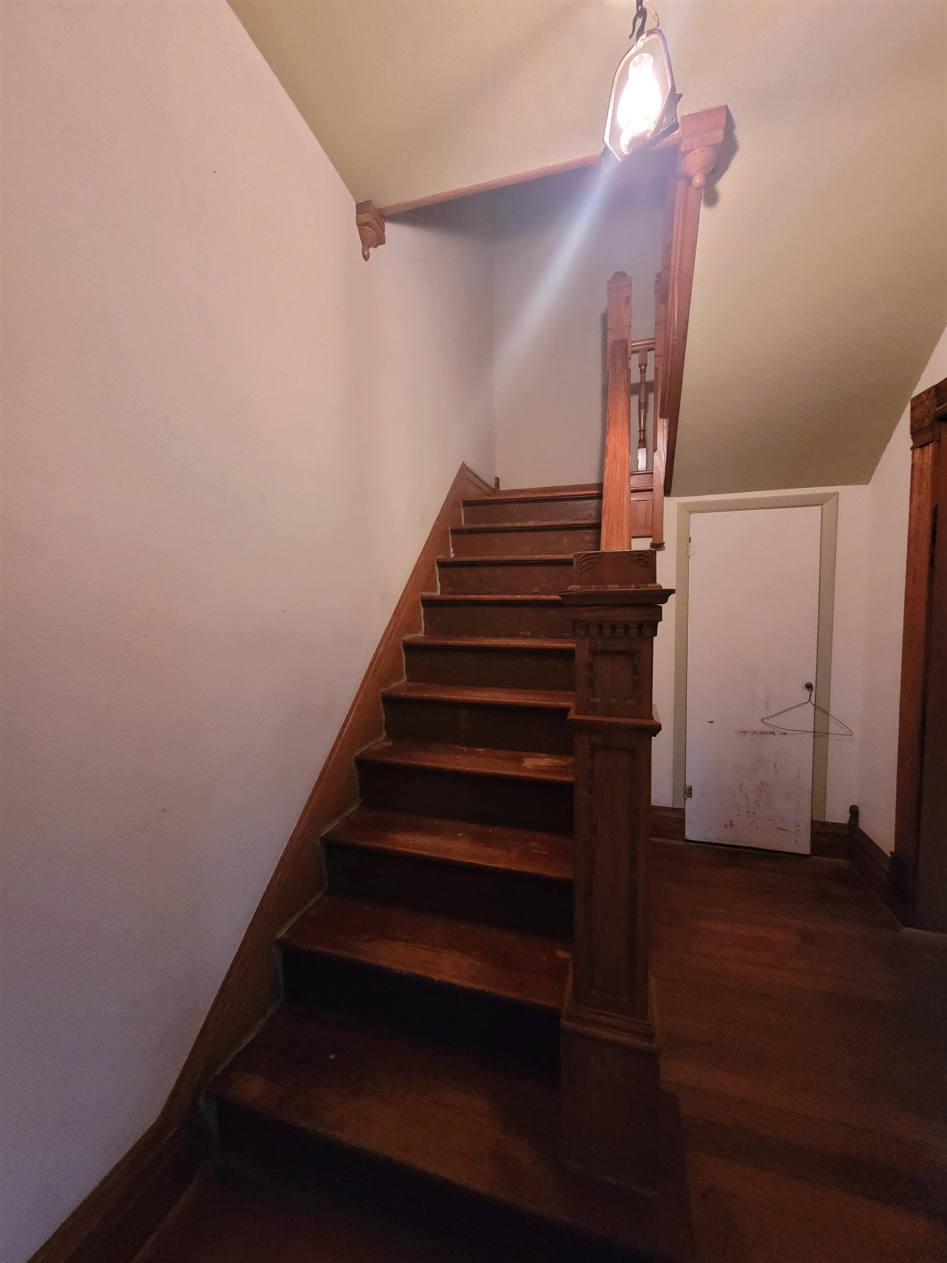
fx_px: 474
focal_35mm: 13
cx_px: 474
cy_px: 632
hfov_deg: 89.9
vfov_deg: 106.2
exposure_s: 1/24
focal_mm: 1.74
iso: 640
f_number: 2.2
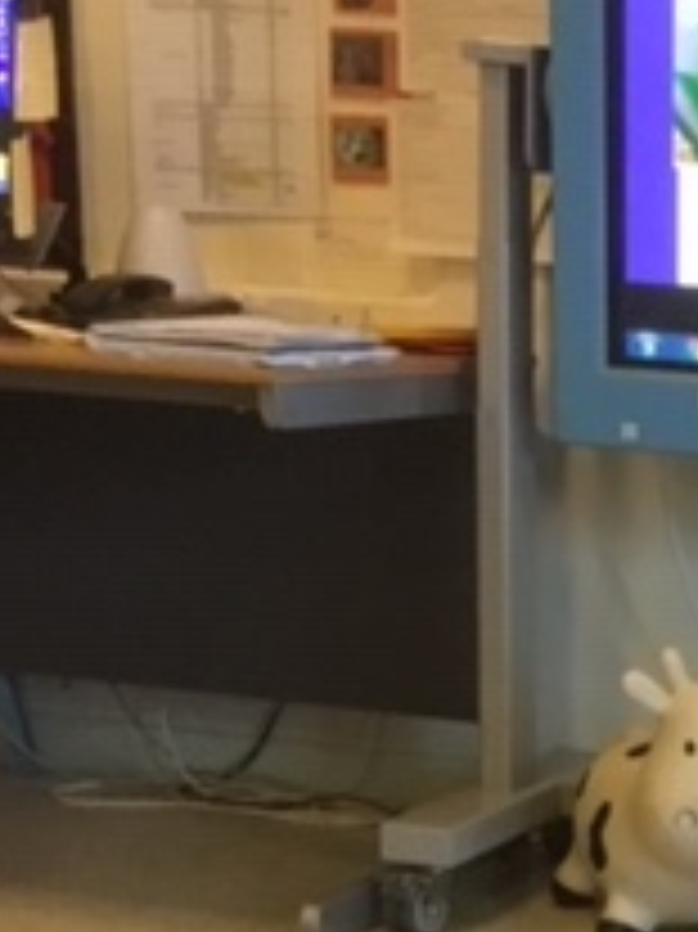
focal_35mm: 96
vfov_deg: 18.8
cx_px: 1045
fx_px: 2584
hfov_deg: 14.4
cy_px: 1243
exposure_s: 1/25
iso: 200
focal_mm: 3.3
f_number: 2.4
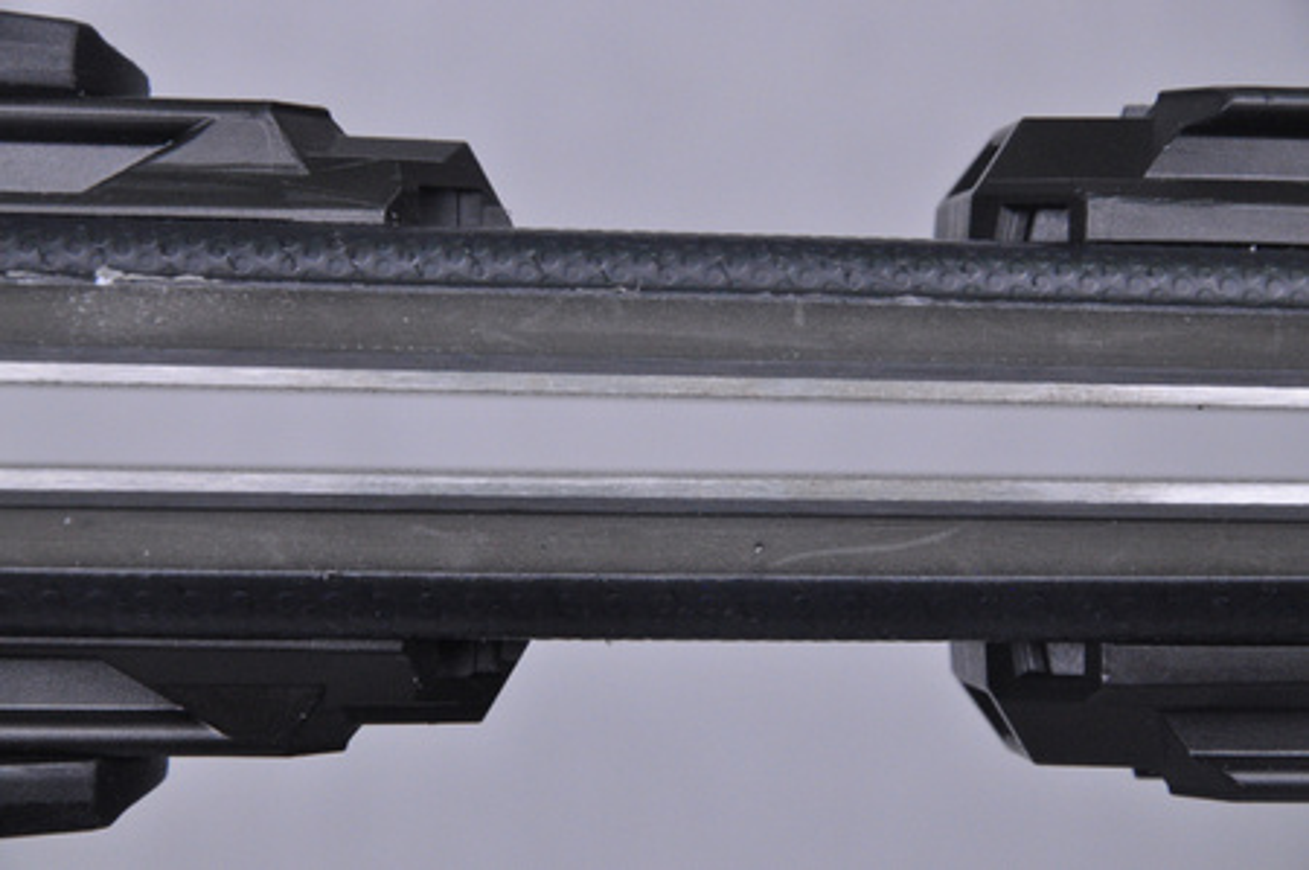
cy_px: 435
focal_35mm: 158
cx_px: 654
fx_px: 5721
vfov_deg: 8.7
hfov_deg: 13.1
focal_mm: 105
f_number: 9.5
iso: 3200
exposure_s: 1/125
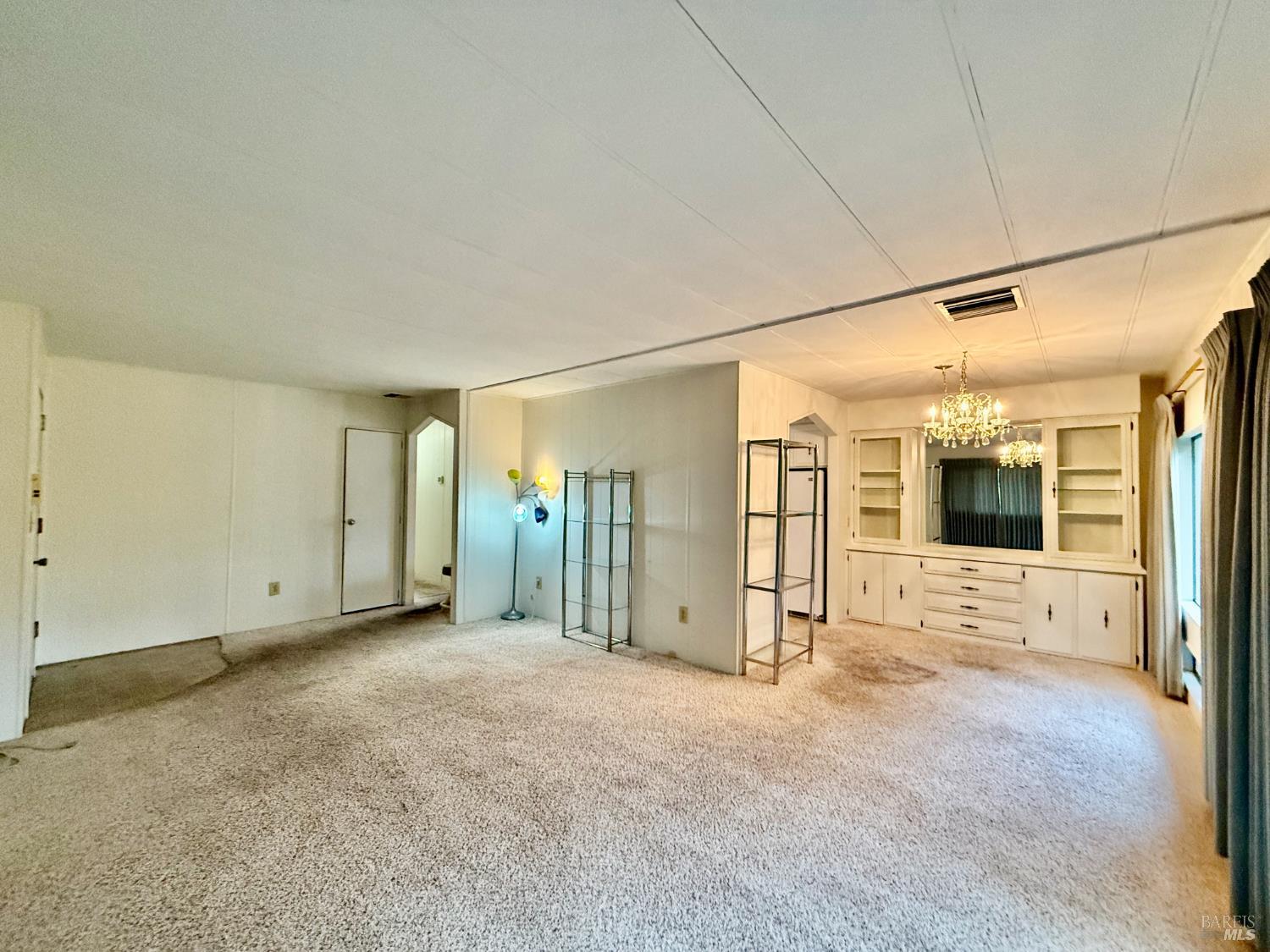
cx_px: 635
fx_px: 514
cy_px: 476
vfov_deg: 85.7
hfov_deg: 102.1
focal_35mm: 14
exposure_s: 1/120
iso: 640
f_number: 2.2
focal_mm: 2.22
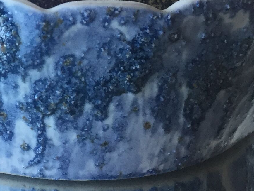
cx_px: -6
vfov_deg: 13.3
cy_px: -18
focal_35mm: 109
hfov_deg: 17.6
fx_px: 800
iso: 50
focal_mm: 4.15
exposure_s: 1/33
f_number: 2.2
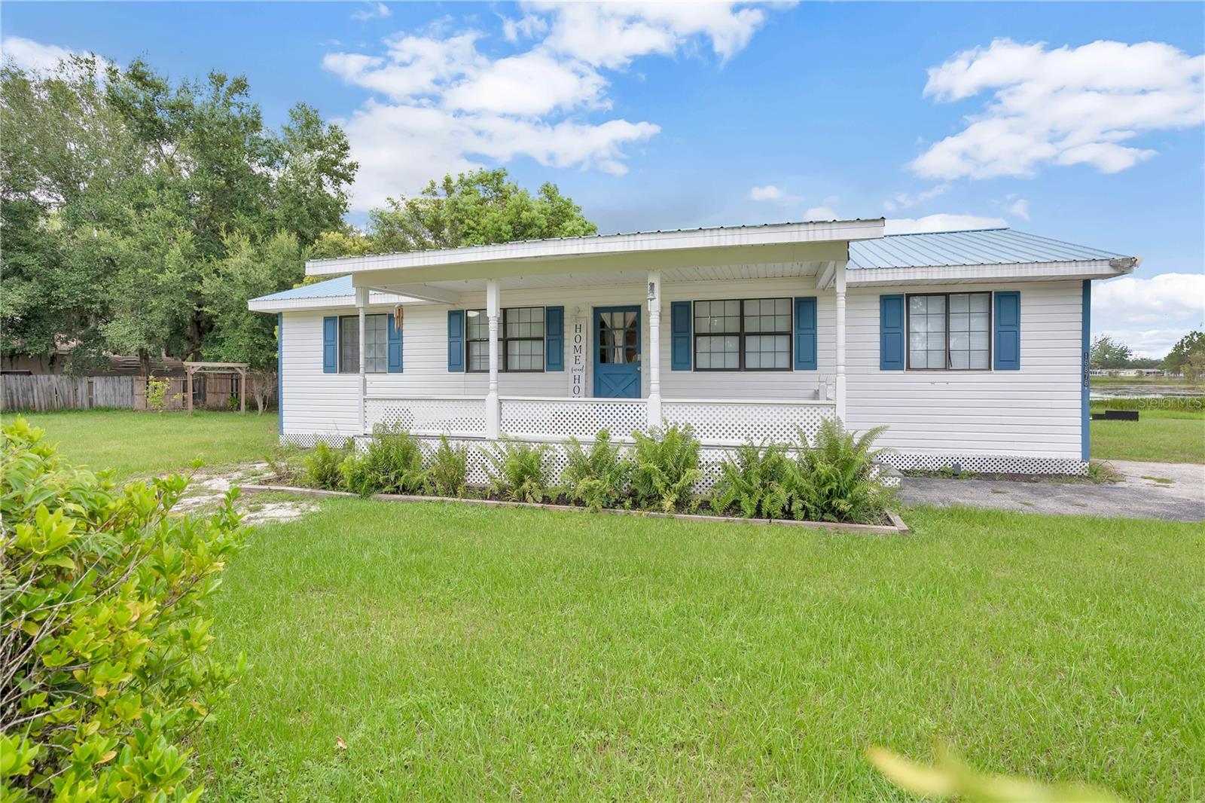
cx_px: 602
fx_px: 535
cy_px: 402
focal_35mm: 16
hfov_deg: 96.7
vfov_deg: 73.7
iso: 100
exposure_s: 1/100
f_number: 7.1
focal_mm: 16
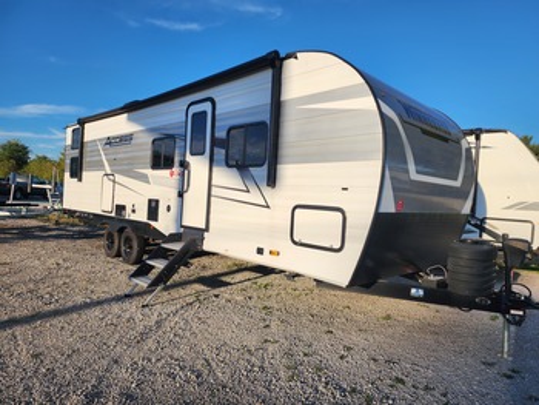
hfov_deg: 73.9
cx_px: 270
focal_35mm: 23
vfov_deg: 58.9
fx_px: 358
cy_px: 202
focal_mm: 6.4
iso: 12
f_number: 1.8
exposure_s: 1/1332
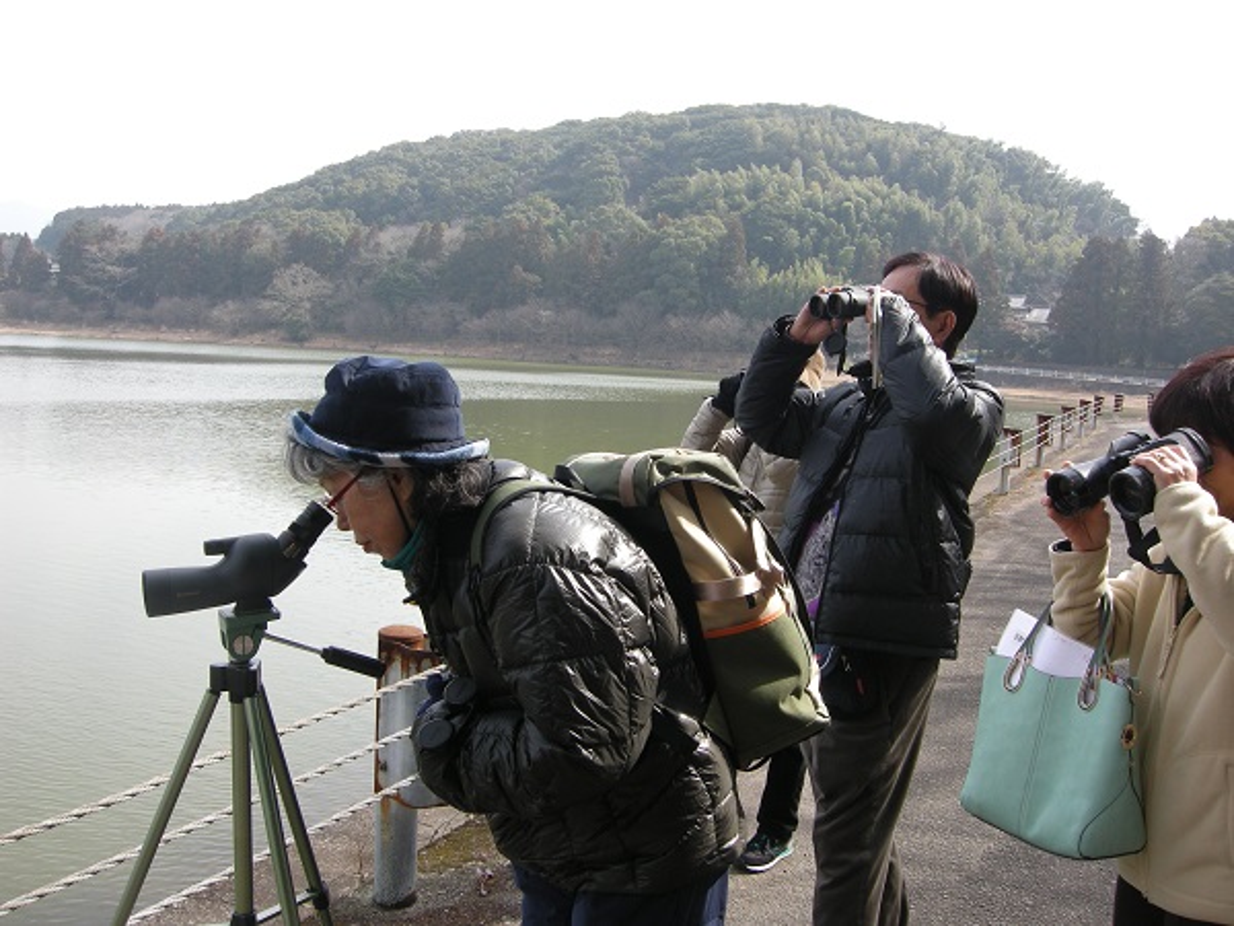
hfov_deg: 51.4
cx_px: 617
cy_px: 463
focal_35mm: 36
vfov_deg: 39.7
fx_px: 1283
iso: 64
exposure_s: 1/158
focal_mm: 7.5
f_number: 4.8
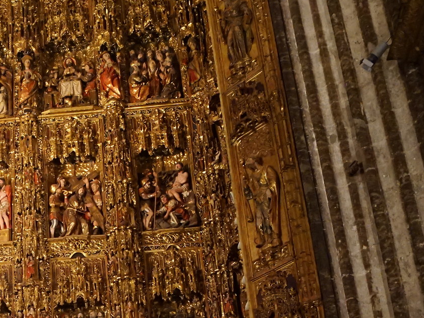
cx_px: -8
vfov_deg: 18.8
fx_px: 907
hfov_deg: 25.0
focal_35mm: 74
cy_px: 389
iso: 3200
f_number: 3.5
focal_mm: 18
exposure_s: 1/80
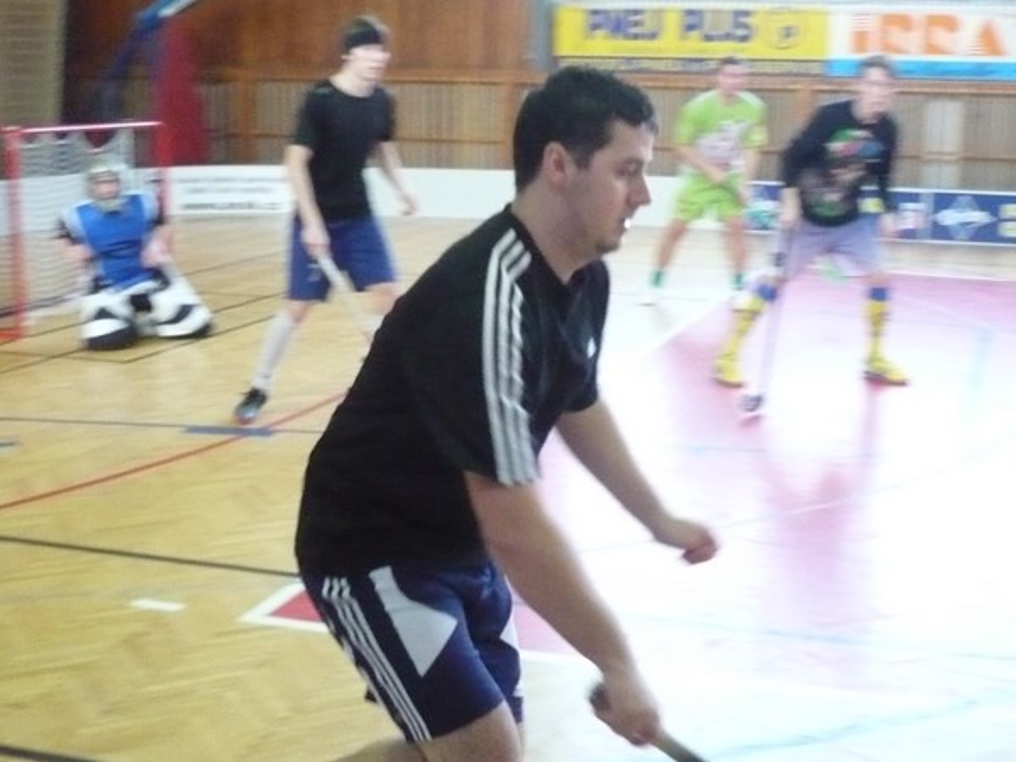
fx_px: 1614
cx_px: 508
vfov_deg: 26.6
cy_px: 381
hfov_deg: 34.9
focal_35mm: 55
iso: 800
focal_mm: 6.6
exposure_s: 1/125
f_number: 3
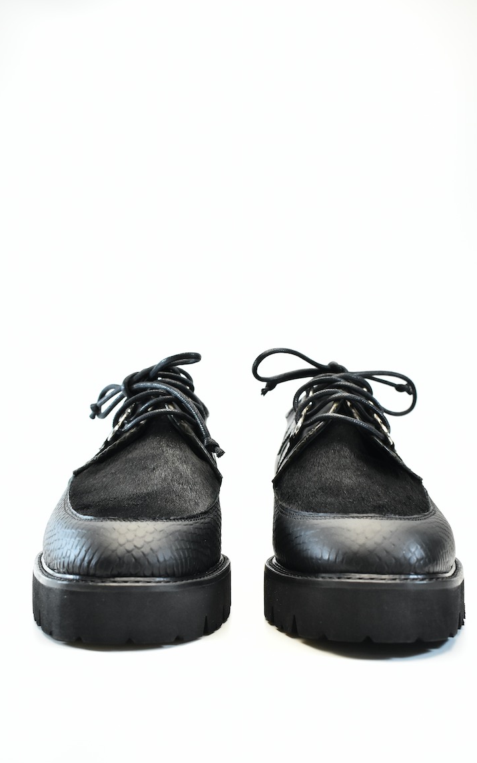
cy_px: 421
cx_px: 250
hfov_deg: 31.2
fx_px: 853
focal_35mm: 41
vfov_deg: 48.1
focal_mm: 24
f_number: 5.6
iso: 1600
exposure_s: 1/400
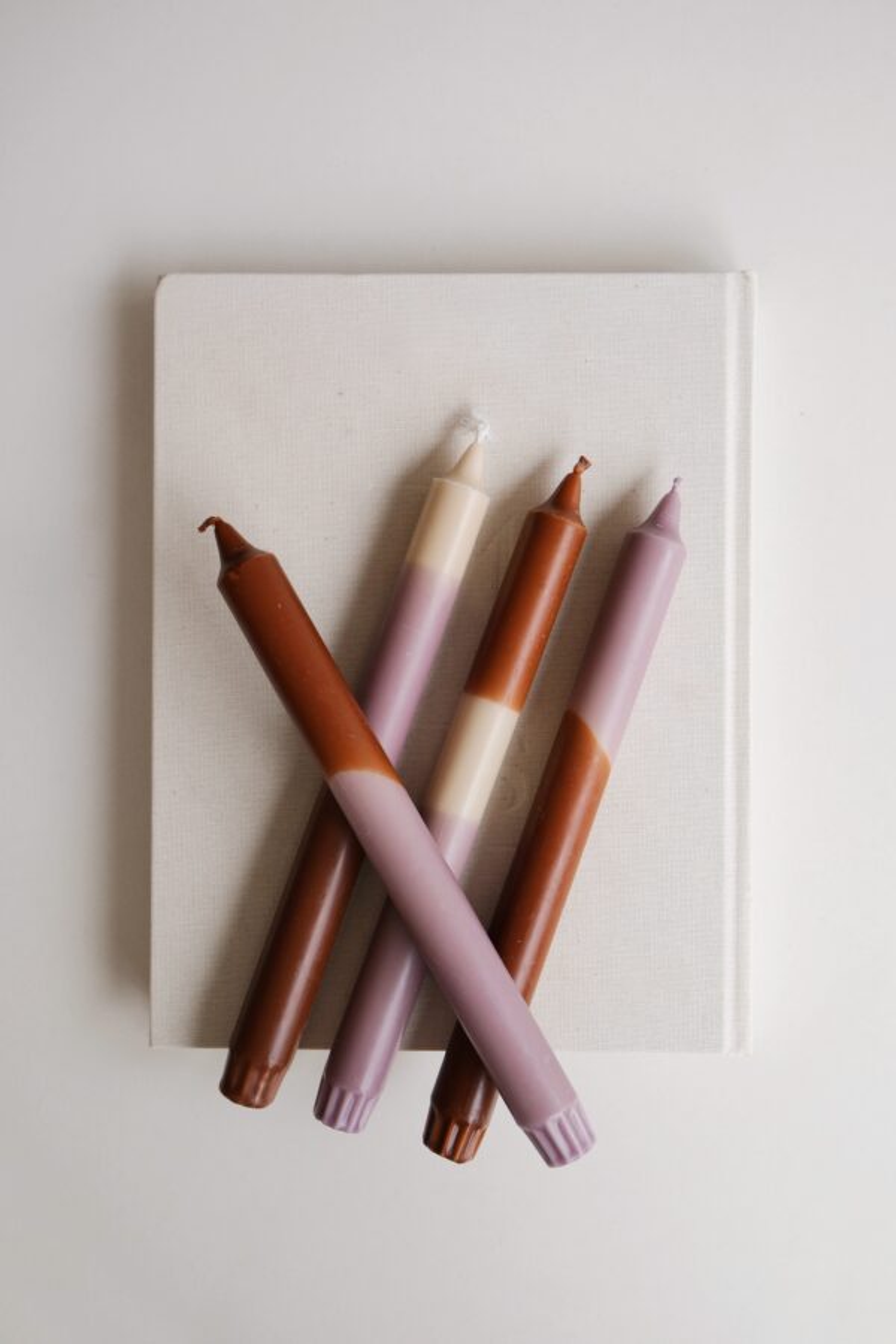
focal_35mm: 53
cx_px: 448
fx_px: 1979
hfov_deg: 25.5
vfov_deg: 37.5
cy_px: 672
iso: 250
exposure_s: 1/52
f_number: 2.8
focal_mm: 35
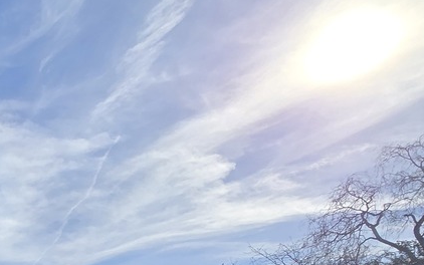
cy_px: 440
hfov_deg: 30.5
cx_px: -163
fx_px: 543
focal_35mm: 47
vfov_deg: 21.2
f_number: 2.2
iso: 50
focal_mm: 2.2
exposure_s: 1/4807
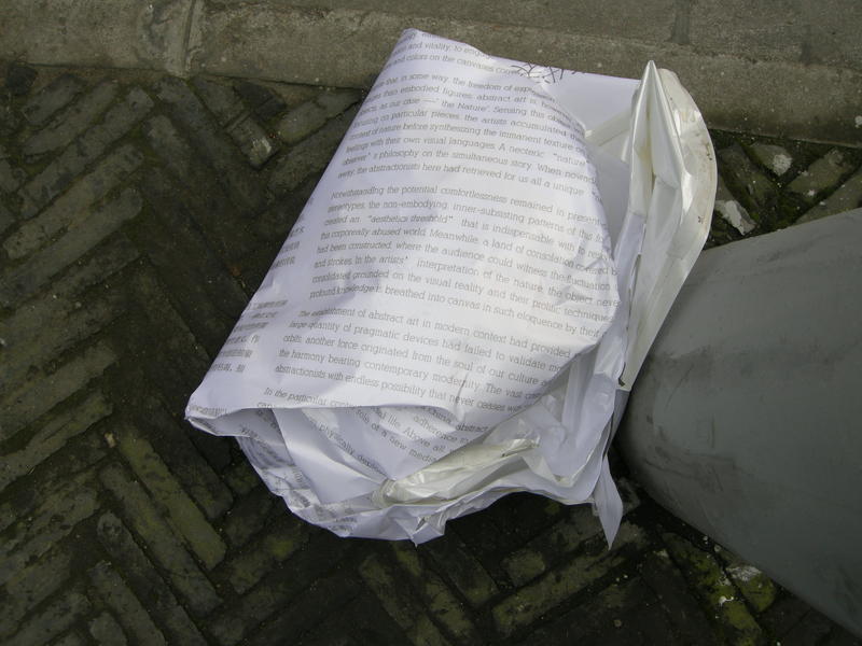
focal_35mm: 36
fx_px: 896
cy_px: 323
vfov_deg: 39.7
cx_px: 431
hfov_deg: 51.4
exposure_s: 1/155
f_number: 4.3
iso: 64
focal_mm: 7.5
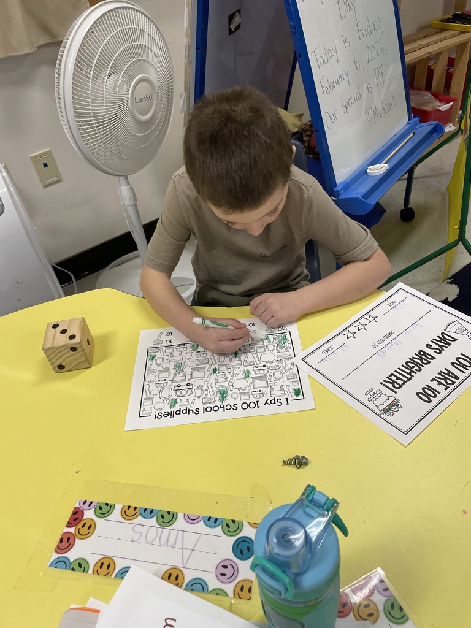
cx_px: 236
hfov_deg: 53.1
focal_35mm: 26
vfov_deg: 67.3
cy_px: 314
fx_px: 472
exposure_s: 1/120
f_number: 1.6
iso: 100
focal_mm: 4.2
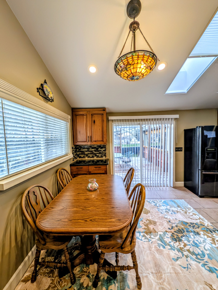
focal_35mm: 12
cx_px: 109
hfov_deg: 94.6
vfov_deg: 110.5
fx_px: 101
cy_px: 145
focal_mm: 2.23
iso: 70
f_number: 1.95
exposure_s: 1/120
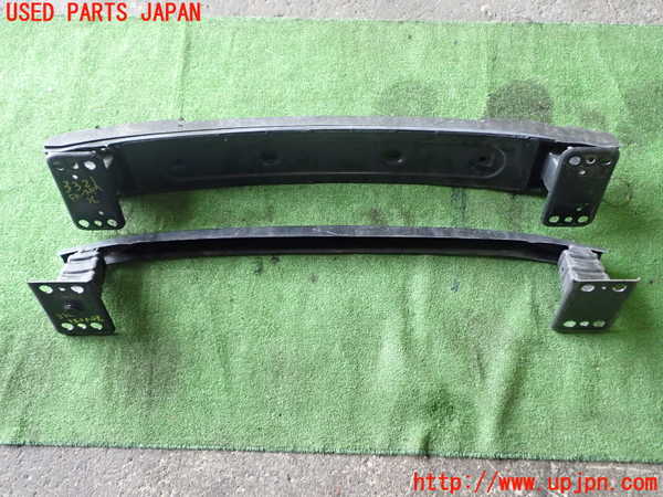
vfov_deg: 44.2
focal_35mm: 32
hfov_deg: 56.8
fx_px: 613
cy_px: 248
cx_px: 332
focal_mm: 5.79
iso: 640
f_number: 2.4
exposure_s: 1/30
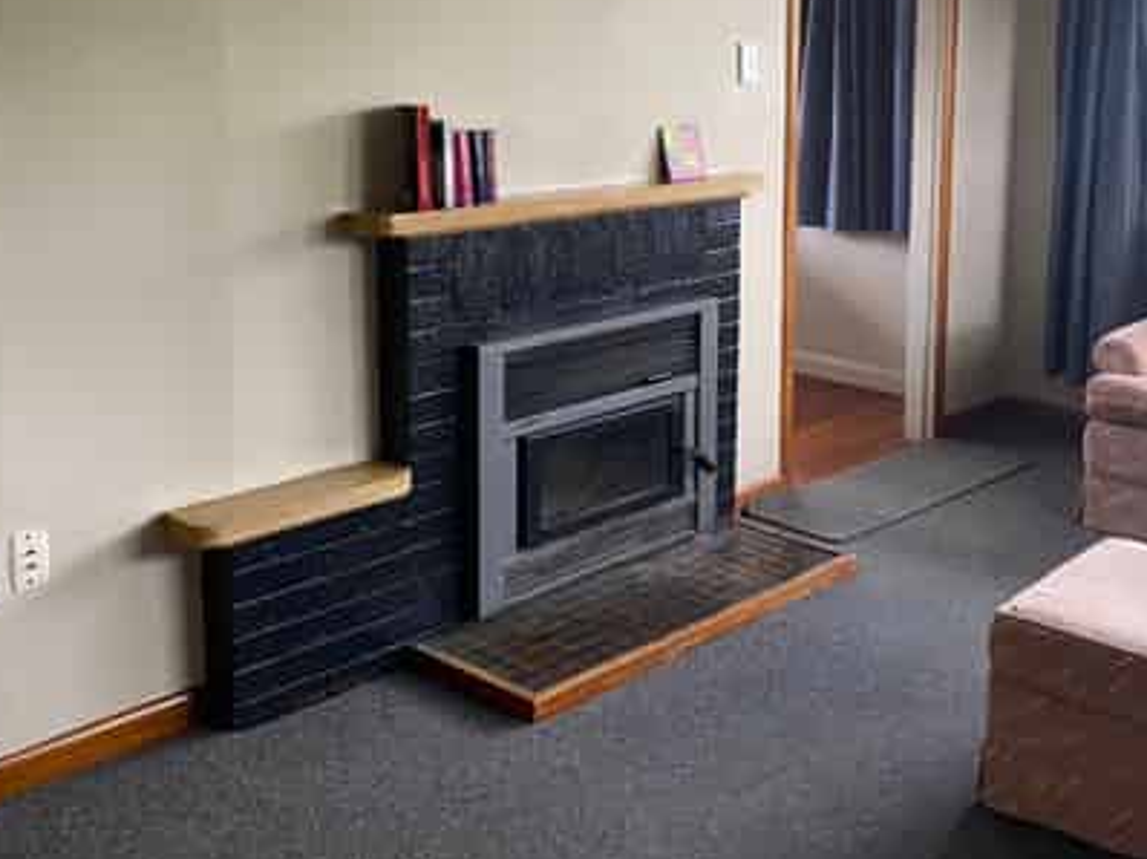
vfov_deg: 32.8
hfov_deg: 43.3
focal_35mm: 43
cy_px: 203
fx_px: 1424
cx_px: 767
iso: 125
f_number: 1.8
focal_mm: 4.25
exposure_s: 1/82
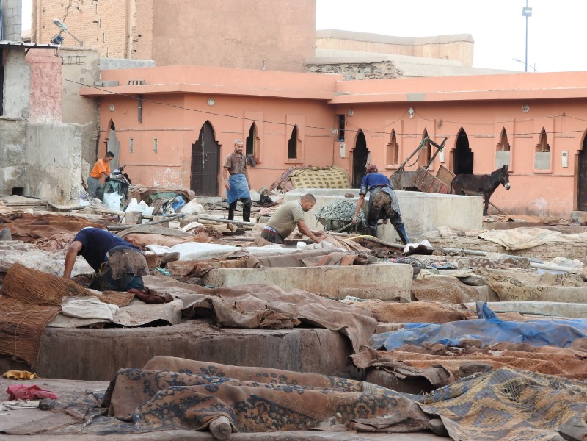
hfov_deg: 18.7
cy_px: 220
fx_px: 1781
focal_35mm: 105
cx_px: 294
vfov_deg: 14.1
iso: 100
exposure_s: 1/80
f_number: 4.8
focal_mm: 18.8
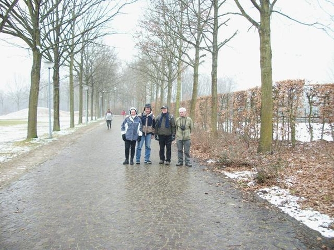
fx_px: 309
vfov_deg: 44.2
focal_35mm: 32
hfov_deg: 56.8
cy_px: 125
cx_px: 167
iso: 80
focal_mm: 5.7
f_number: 2.9
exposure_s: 1/80
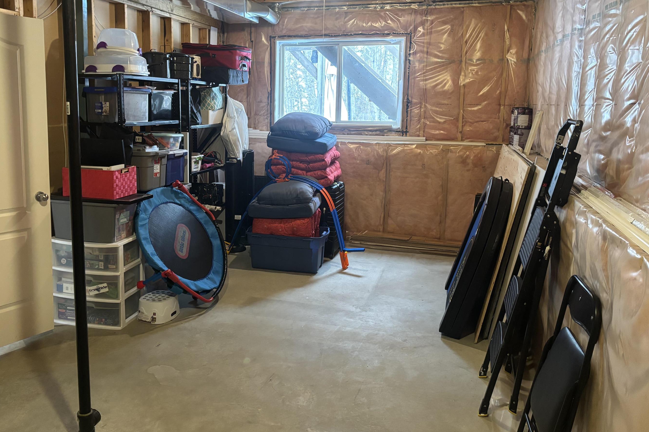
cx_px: 288
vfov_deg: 42.1
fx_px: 559
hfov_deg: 60.1
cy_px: 170
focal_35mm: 31
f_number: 1.6
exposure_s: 1/60
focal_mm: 5.96
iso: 500
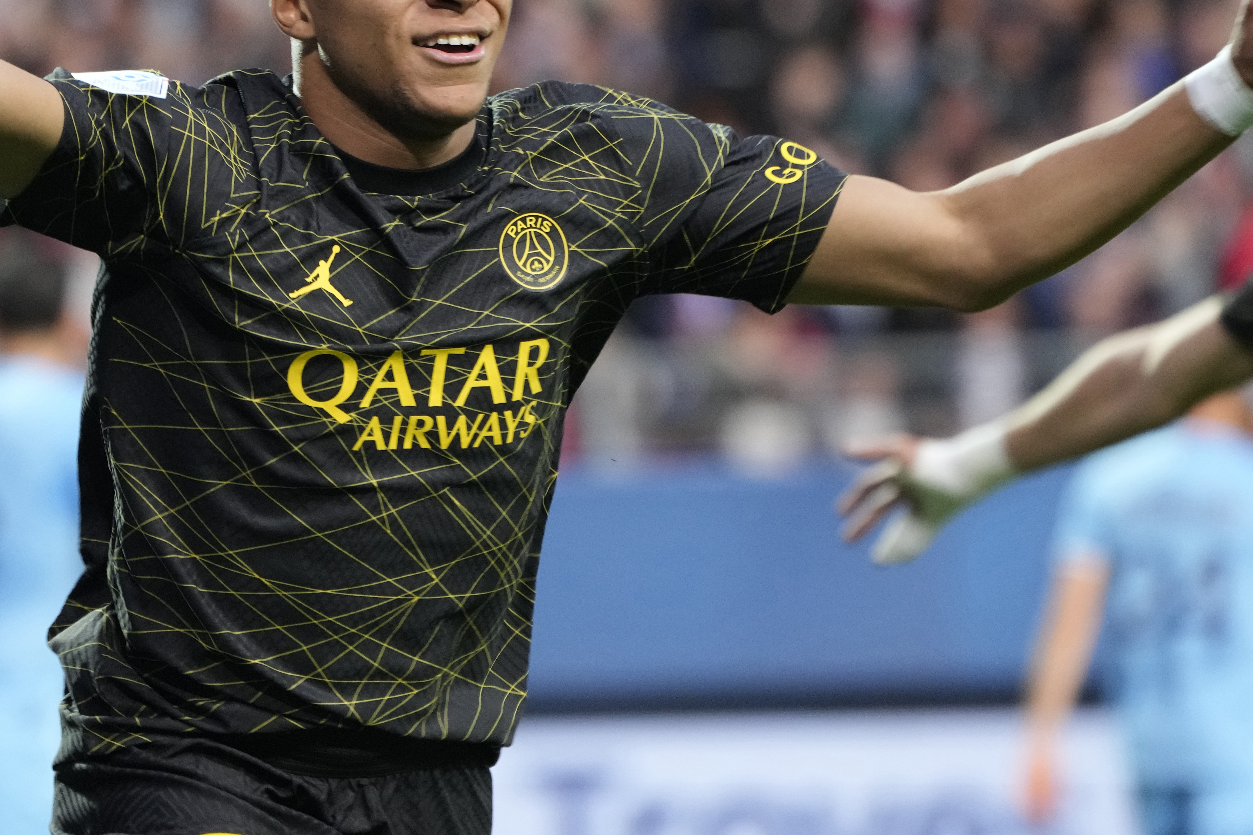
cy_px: 184
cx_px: 495
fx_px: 17923
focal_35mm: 515
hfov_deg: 4.0
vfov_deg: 2.7
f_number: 5.6
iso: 4000
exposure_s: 1/400
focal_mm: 321
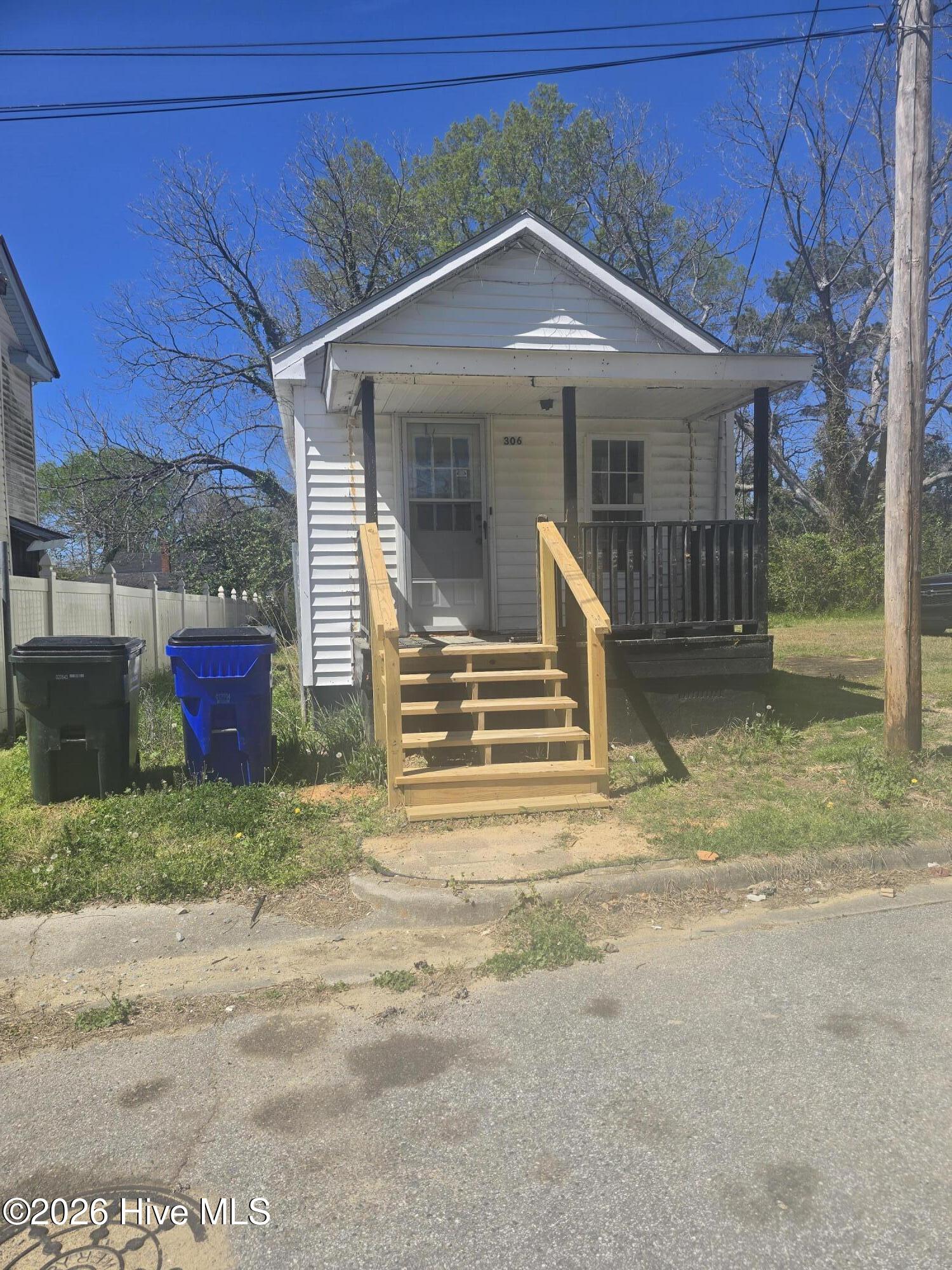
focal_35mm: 23
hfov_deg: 58.9
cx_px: 476
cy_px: 635
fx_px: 843
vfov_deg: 73.9
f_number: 1.7
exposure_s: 1/834
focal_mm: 6.3
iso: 12
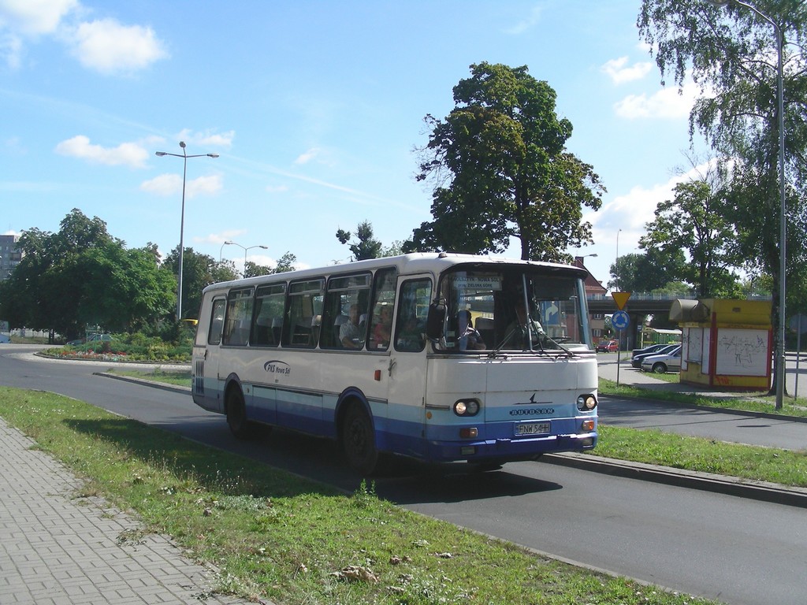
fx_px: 886
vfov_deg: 37.7
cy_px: 302
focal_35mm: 38
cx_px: 404
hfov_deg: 49.0
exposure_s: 1/603
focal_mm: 6.3
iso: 50
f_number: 4
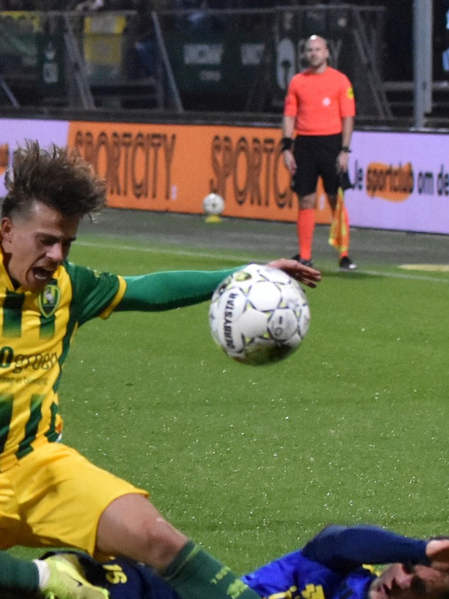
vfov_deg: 9.1
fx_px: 3769
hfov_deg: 6.8
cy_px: 372
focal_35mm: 218
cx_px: -35
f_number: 2.8
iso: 2500
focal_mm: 75
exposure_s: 1/800
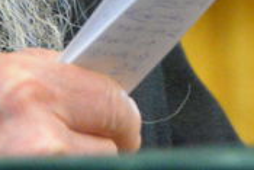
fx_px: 8770
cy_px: -452
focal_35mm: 1242
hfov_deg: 1.7
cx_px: -6
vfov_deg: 1.1
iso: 6400
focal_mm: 155
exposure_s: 1/200
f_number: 6
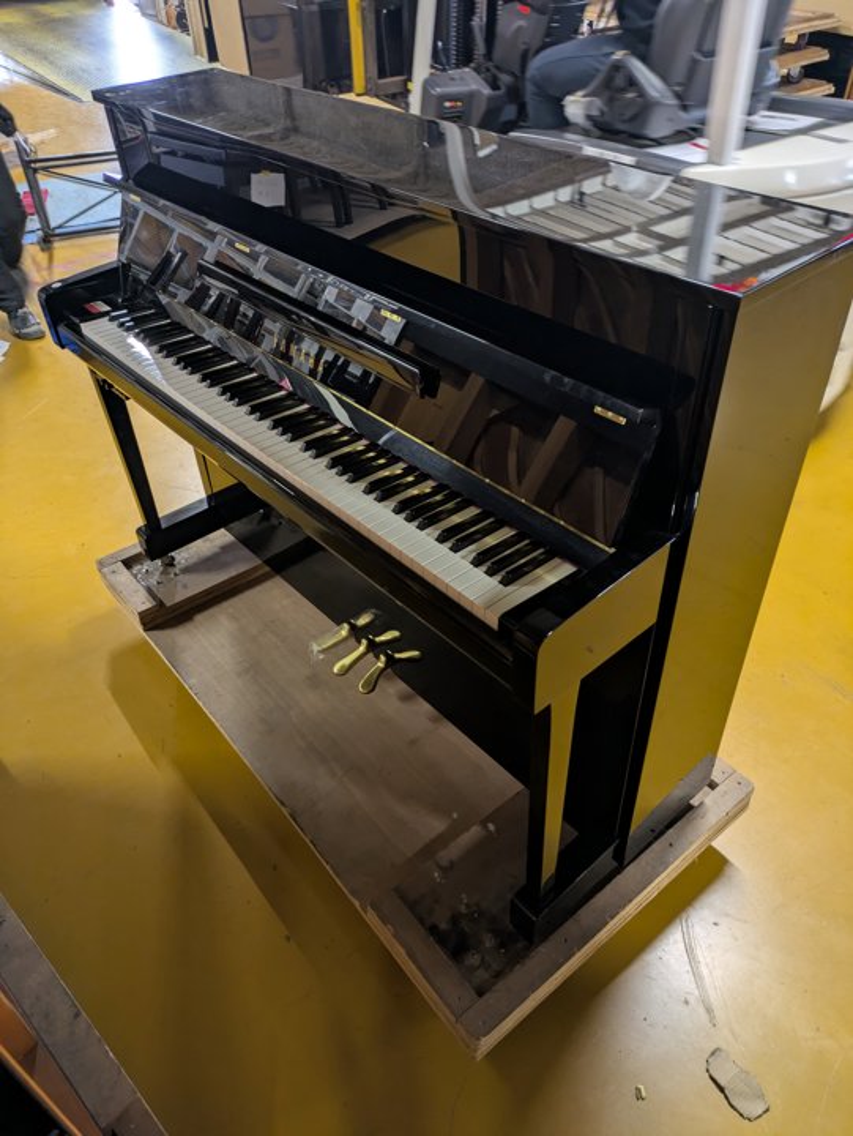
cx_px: 426
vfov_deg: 69.4
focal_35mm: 25
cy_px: 568
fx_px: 820
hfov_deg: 54.9
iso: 120
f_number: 1.89
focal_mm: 5.43
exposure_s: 1/24
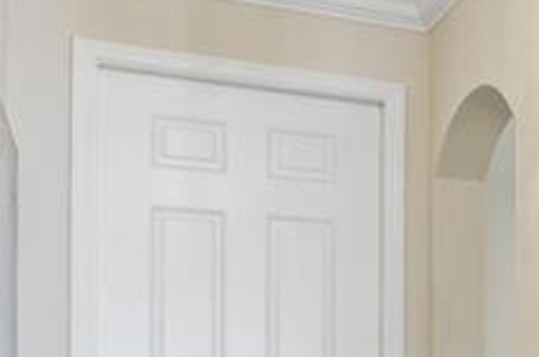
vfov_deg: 18.2
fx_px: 1061
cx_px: 861
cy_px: 424
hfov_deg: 22.2
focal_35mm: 71
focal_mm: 16
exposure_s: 1/50
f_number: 9
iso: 400
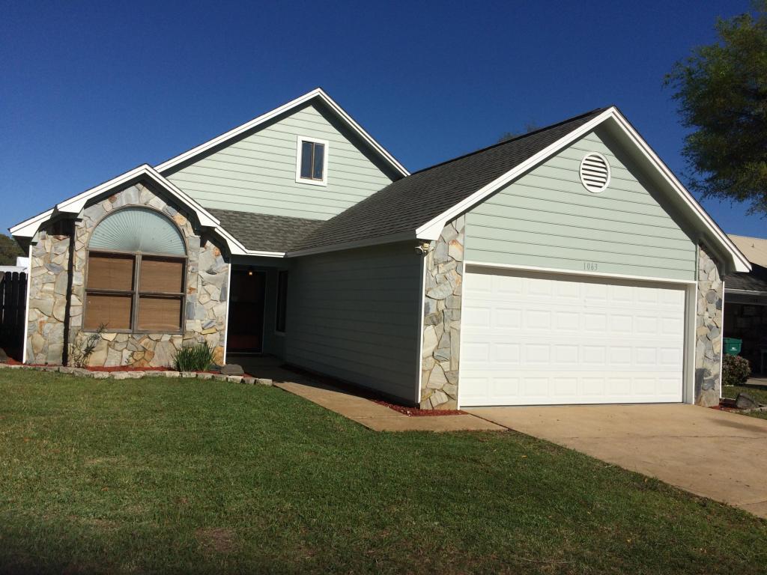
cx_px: 384
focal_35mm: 29
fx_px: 643
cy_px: 288
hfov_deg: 61.7
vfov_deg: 48.2
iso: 40
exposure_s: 1/6849
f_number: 2.2
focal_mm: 4.15
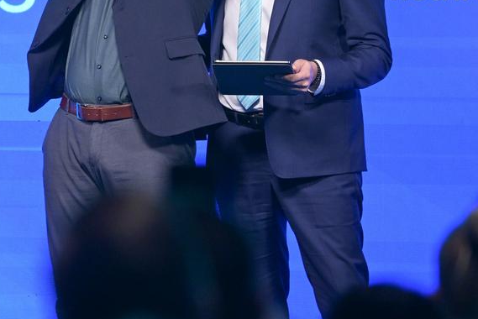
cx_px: 55
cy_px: 94
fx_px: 7466
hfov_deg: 3.7
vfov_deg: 2.4
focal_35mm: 562
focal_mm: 200
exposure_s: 1/200
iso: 1600
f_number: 2.8
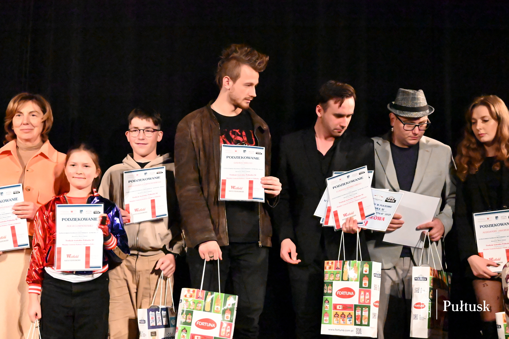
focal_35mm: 54
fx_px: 763
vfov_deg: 25.1
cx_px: 254
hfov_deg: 36.9
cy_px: 170
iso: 51200
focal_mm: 54
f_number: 7.1
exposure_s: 1/500
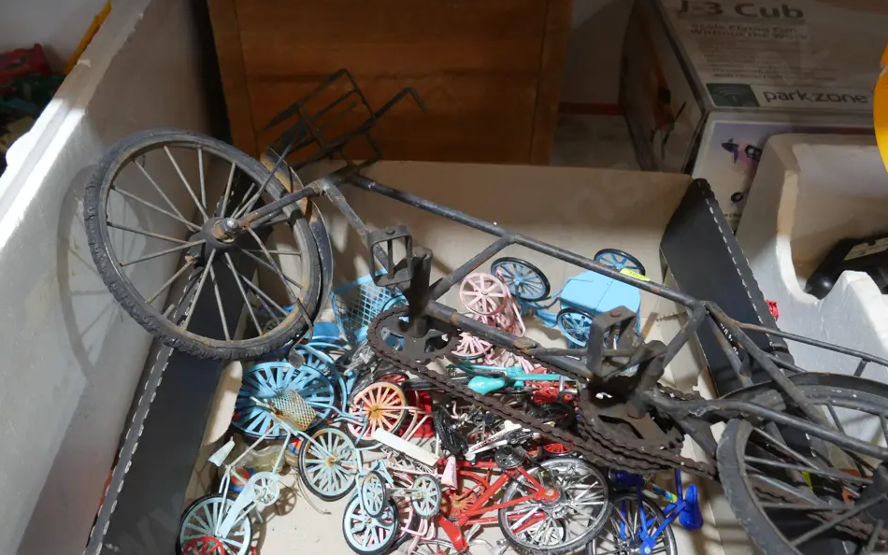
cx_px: 436
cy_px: 324
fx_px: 775
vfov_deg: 39.3
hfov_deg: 59.6
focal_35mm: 32
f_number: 3.5
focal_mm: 14
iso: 640
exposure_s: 1/60
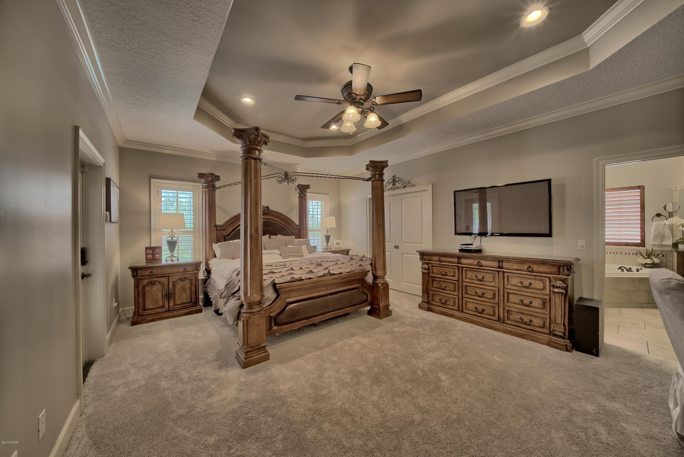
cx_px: 342
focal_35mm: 12
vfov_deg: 90.0
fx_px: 228
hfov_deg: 112.6
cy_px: 228
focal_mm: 12
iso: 200
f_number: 13
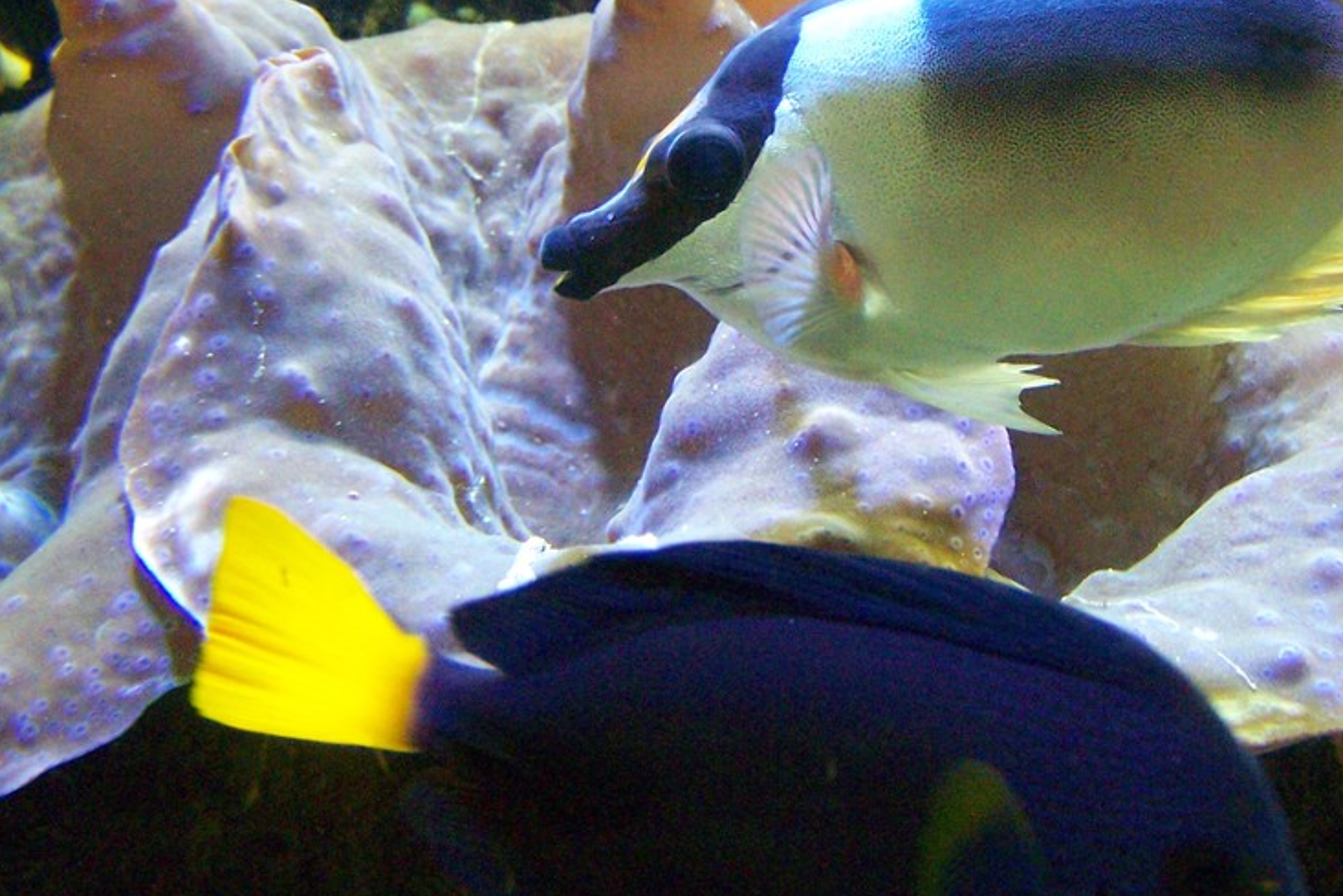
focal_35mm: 69
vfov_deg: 19.7
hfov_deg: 29.1
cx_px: 883
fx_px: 2574
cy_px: 320
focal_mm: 6.3
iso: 400
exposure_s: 1/125
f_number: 2.8
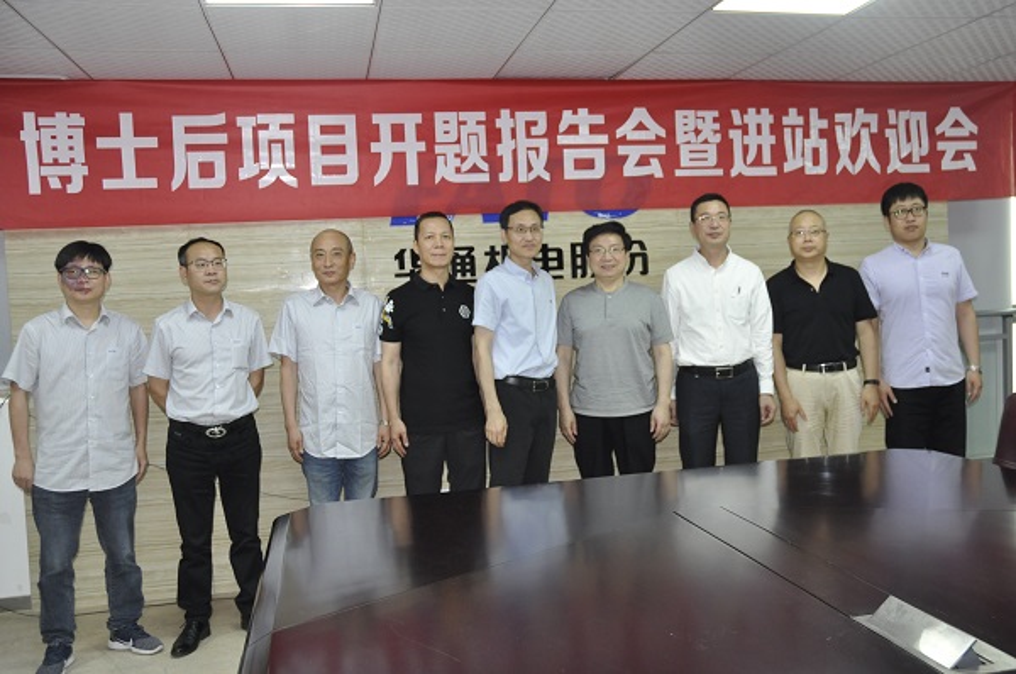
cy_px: 337
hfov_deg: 57.3
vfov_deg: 39.8
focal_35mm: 33
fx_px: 930
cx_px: 508
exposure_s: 1/60
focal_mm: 22
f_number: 4
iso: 800
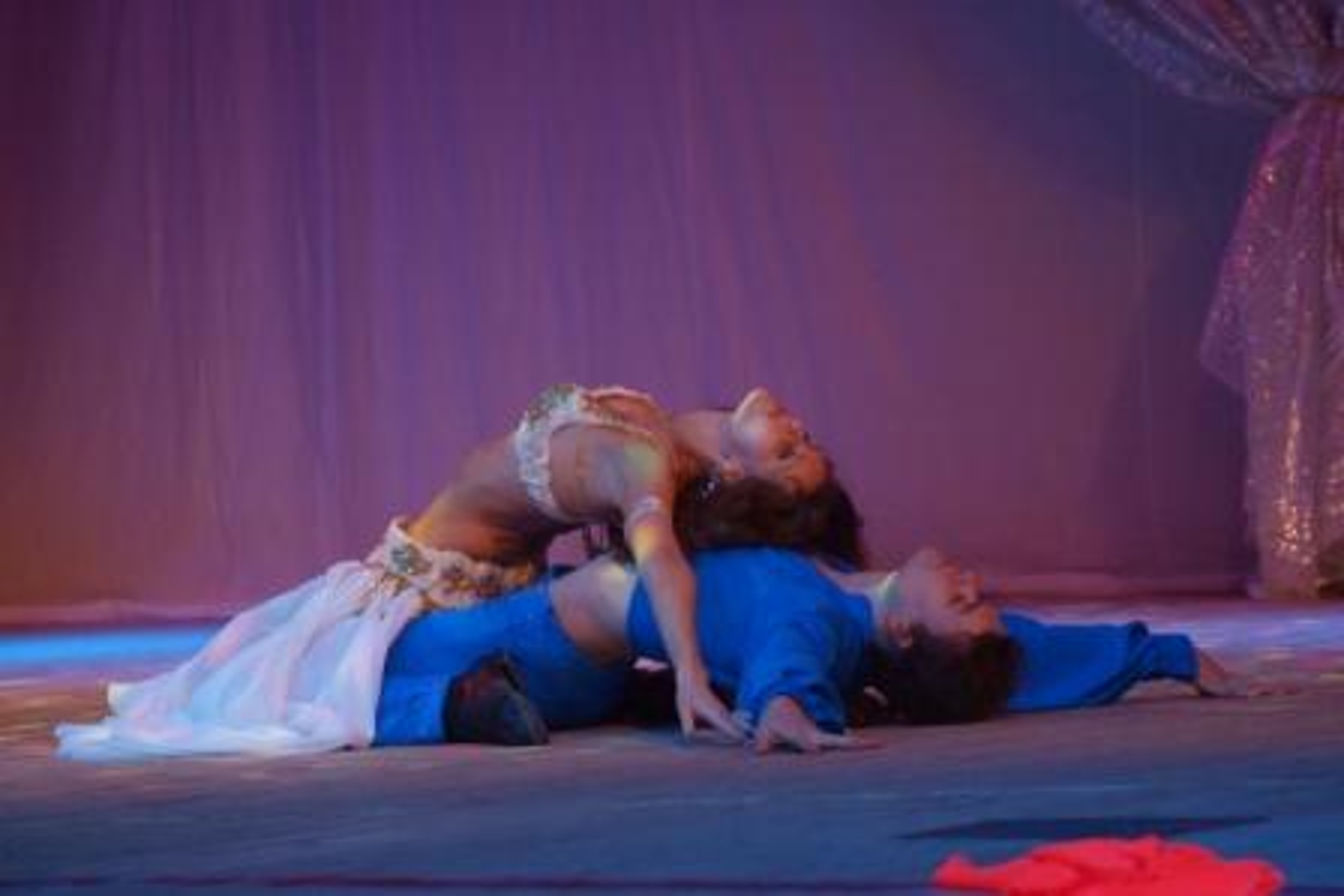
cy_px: 448
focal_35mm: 143
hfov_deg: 14.3
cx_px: 672
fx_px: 5340
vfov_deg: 9.6
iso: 1600
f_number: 5.6
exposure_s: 1/60
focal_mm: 95
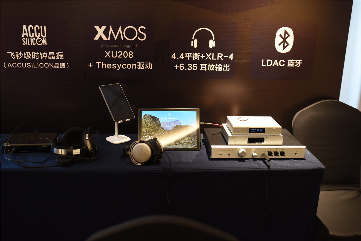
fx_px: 401
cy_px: 120
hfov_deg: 48.4
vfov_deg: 33.4
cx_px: 180
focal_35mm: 40
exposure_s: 1/60
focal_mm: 40
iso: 800
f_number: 2
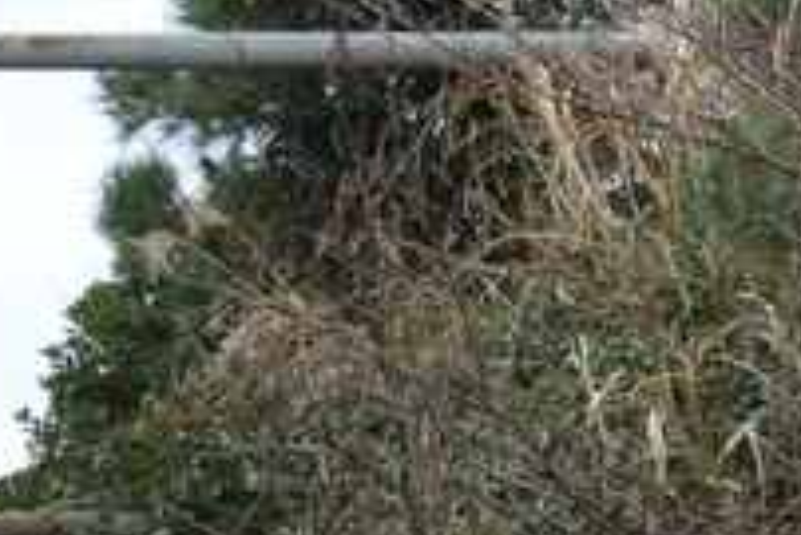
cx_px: 226
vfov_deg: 6.2
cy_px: 1450
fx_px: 4631
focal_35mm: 208
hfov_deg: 9.9
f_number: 8
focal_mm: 35
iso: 280
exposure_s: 1/80
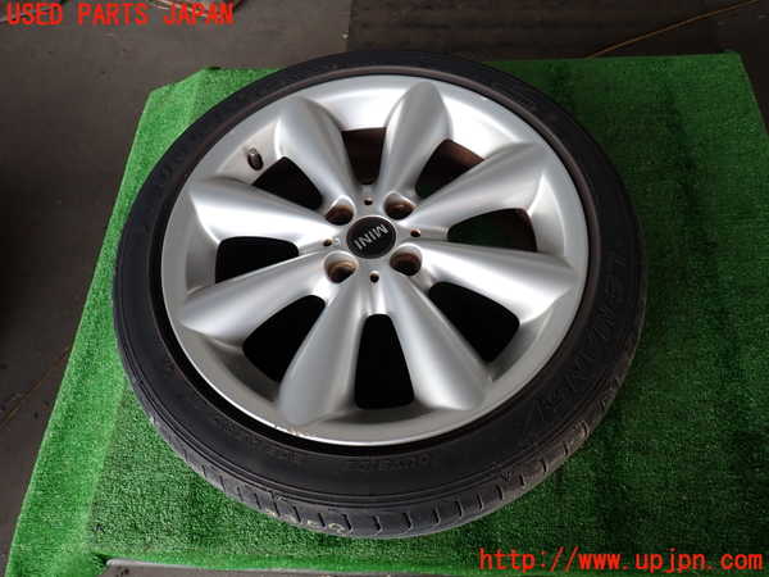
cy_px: 288
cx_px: 384
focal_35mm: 25
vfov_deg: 54.9
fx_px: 555
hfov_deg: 69.4
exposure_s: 1/100
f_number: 2
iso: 100
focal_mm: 4.5
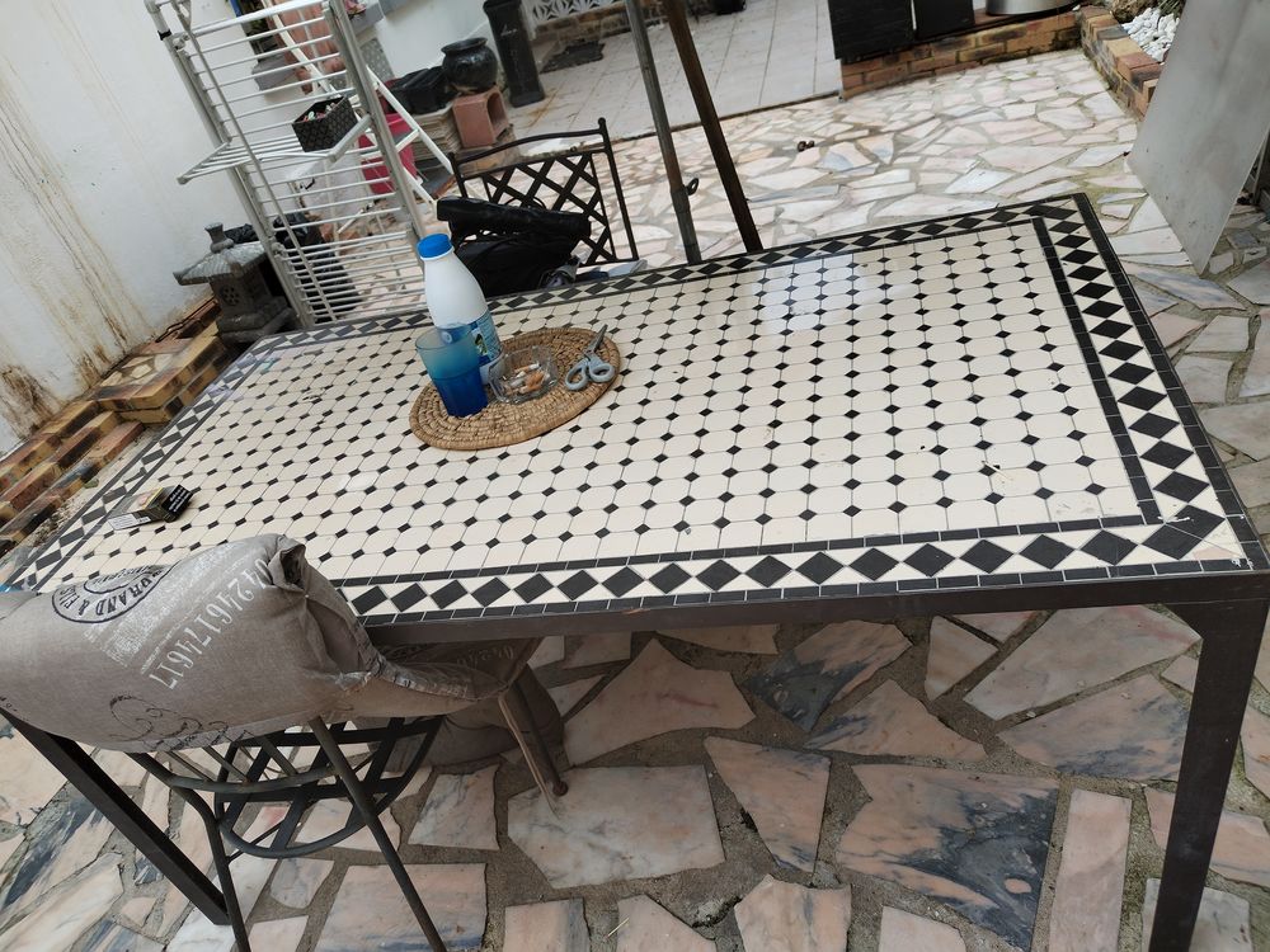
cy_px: 476
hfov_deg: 67.3
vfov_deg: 53.1
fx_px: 954
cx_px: 635
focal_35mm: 26
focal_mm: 4.75
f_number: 1.8
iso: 100
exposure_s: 1/381
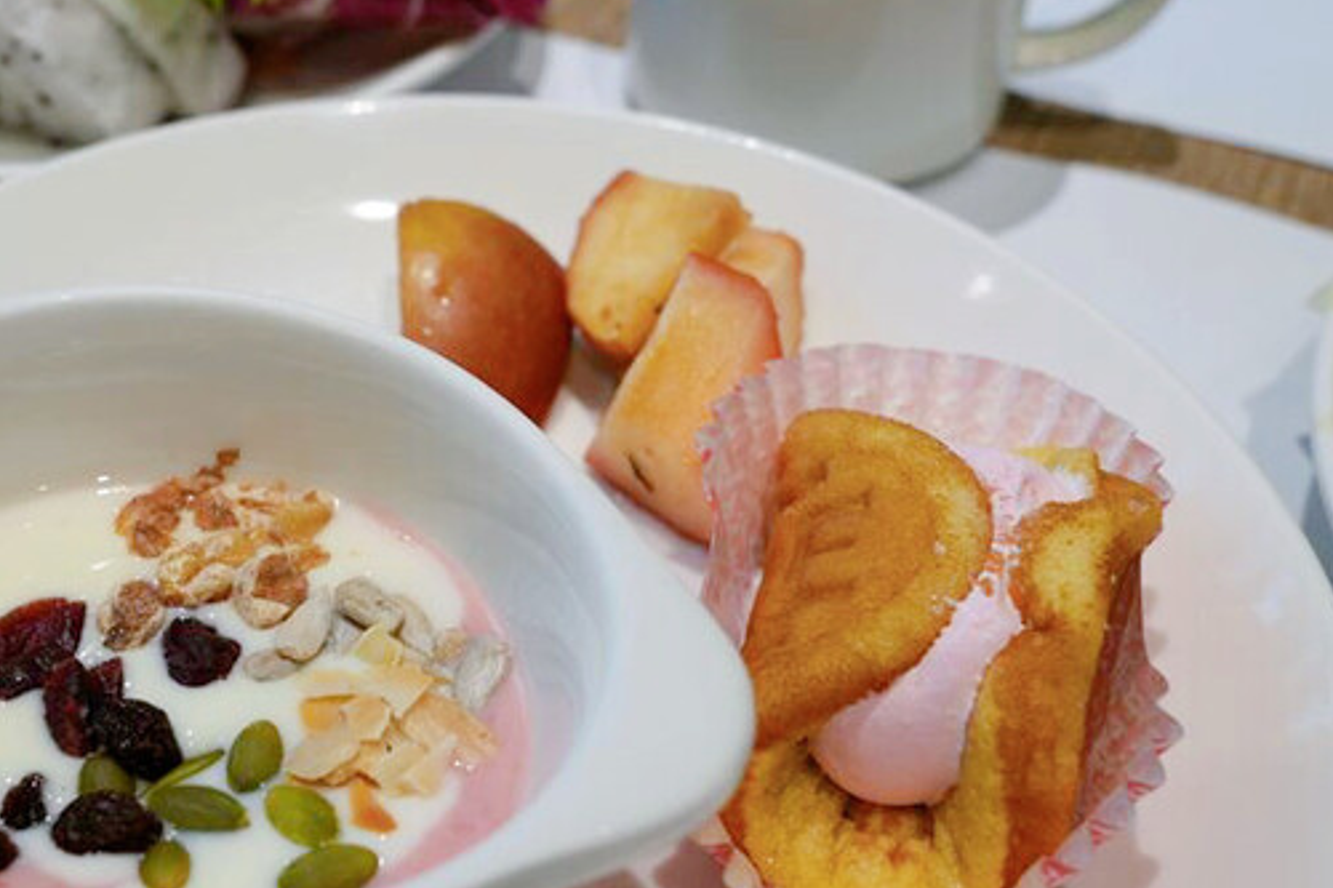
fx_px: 1888
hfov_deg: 38.2
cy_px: 477
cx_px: 384
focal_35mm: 51
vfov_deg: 26.5
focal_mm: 30
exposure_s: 1/60
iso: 320
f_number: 5.6
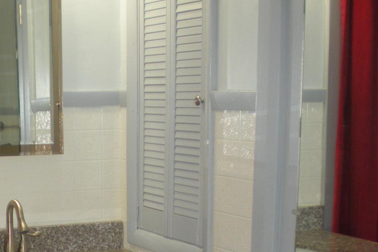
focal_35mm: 82
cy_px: 265
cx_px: 58
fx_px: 861
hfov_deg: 24.2
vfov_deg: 16.2
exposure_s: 1/30
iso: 114
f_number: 3.1
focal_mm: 6.3
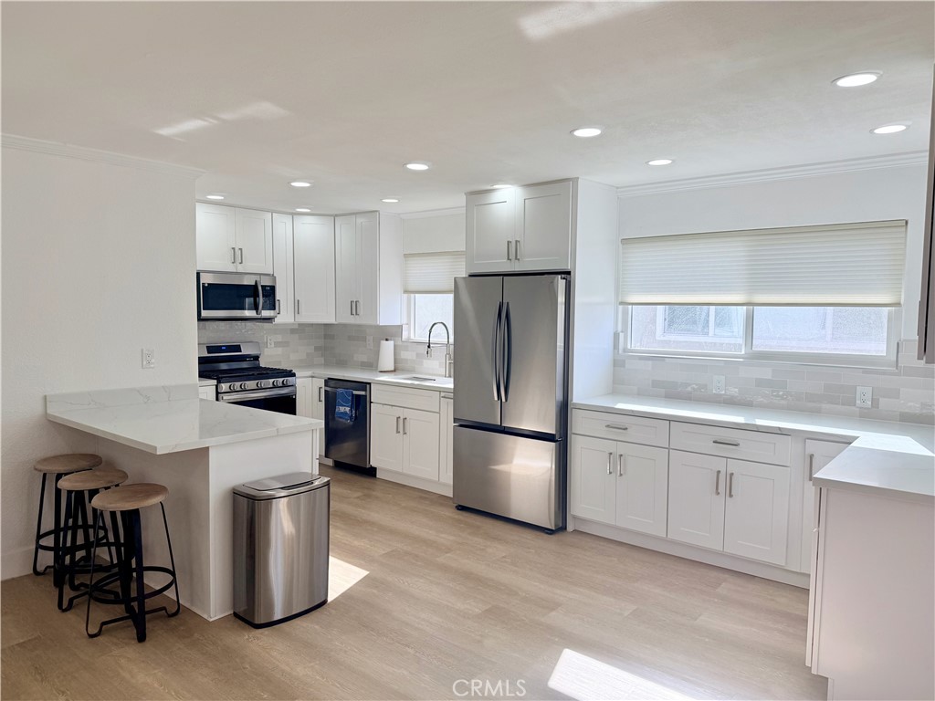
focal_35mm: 24
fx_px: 648
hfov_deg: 71.6
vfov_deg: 56.8
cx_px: 468
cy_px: 350
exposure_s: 1/689
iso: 80
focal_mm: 6.76
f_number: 1.78
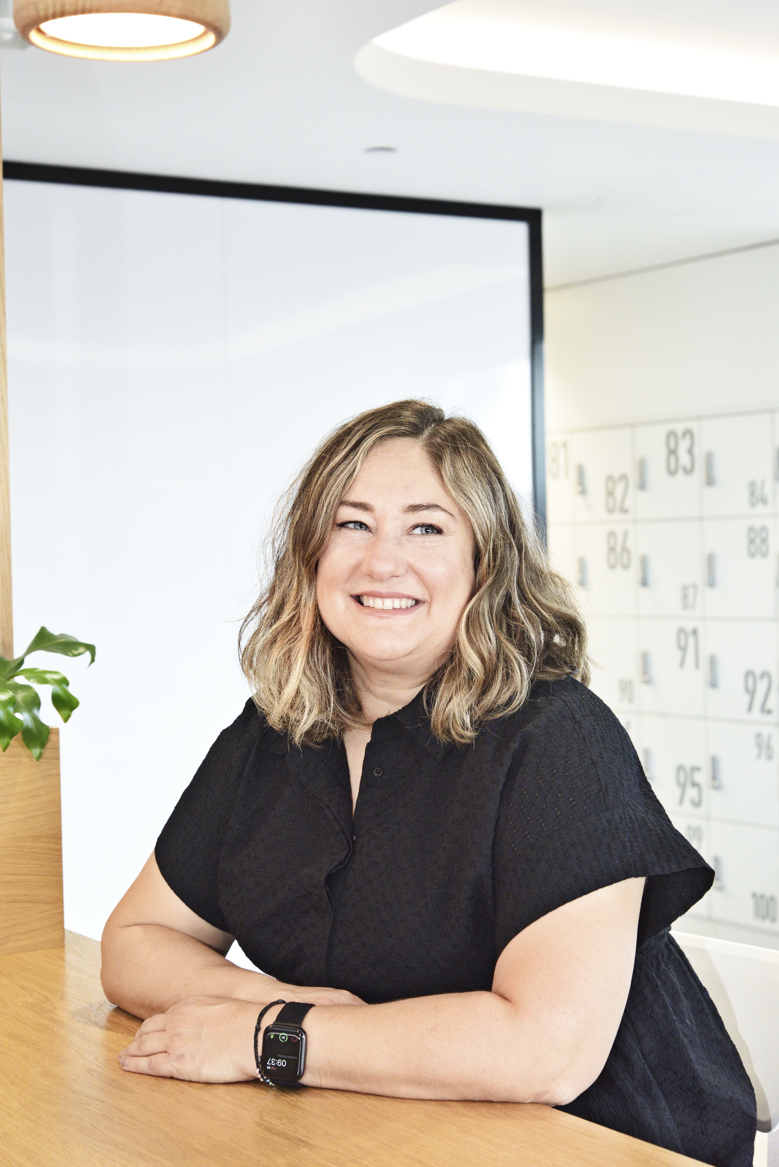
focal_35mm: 62
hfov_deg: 21.9
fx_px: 2011
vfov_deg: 32.4
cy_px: 584
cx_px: 390
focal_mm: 62
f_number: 6.3
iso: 800
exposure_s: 1/160
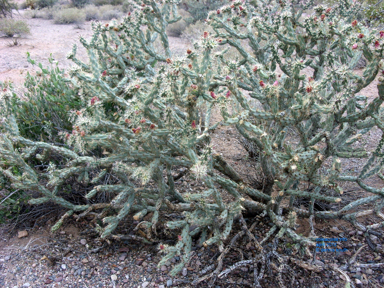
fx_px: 422
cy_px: 144
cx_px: 192
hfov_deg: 49.0
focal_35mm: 38
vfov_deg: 37.7
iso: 50
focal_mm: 6.3
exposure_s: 1/42
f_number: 2.8
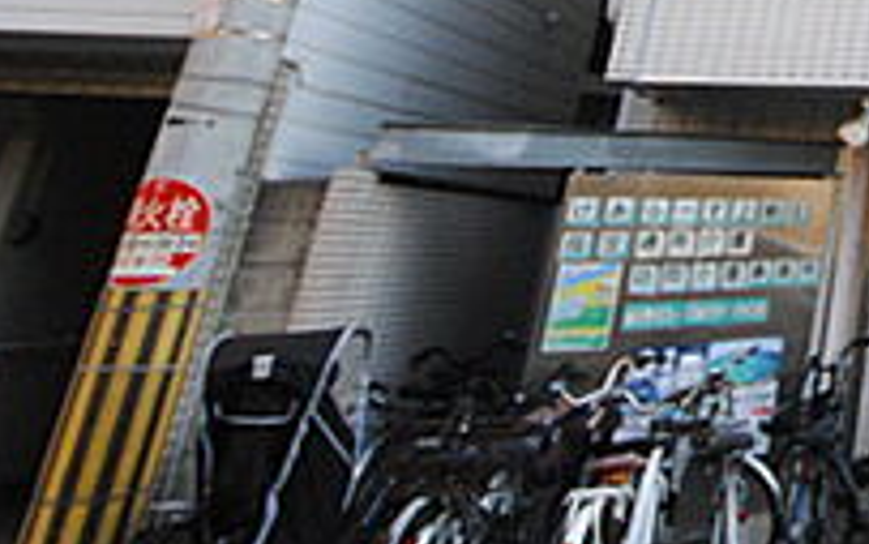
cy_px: -244
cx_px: 1314
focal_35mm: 46
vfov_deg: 23.3
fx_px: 1085
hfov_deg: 28.1
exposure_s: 1/200
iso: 800
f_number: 7.1
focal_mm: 9.5
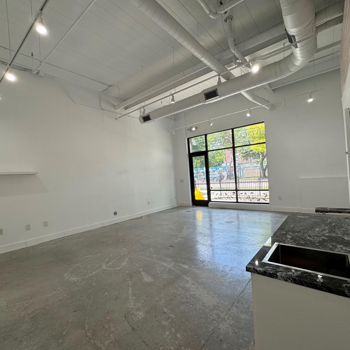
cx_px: 173
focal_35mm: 17
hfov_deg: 84.0
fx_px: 194
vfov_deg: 84.0
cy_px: 179
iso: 40
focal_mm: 2.22
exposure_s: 1/127
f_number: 2.2
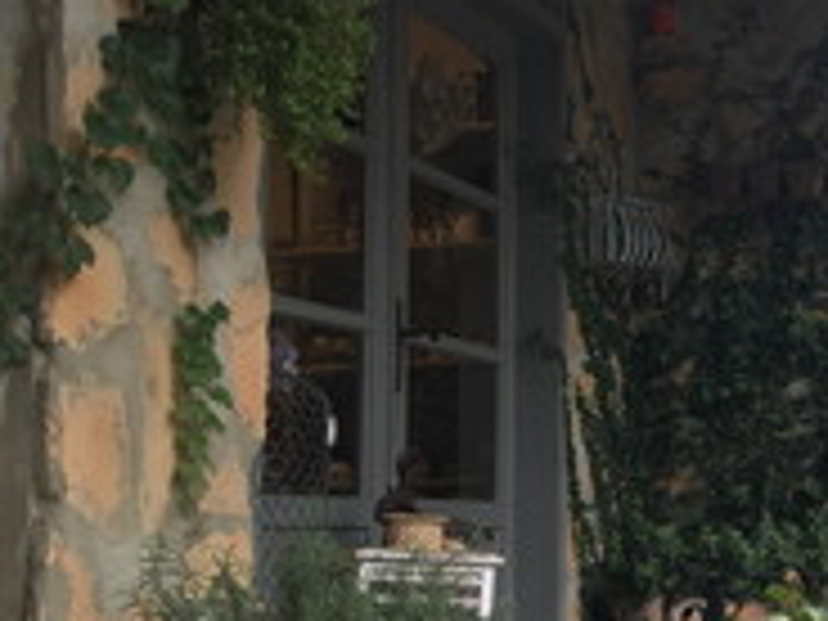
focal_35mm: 79
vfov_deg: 18.6
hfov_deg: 21.9
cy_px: 371
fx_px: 1890
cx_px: 1116
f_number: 2.2
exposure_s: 1/121
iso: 25
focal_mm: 4.15
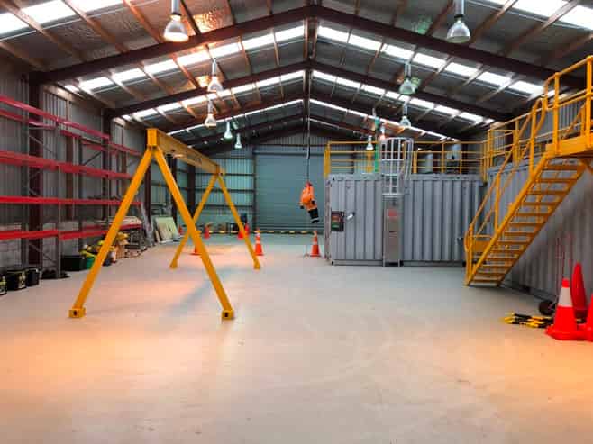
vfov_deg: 49.7
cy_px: 222
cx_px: 296
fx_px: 479
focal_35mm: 28
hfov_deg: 63.5
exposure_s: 1/33
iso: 32
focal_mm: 3.99
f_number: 1.8
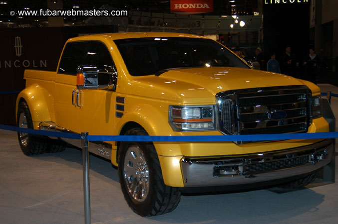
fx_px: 492
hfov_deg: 37.9
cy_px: 112
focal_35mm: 52
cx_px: 169
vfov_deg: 25.7
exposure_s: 1/60
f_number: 5
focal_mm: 35
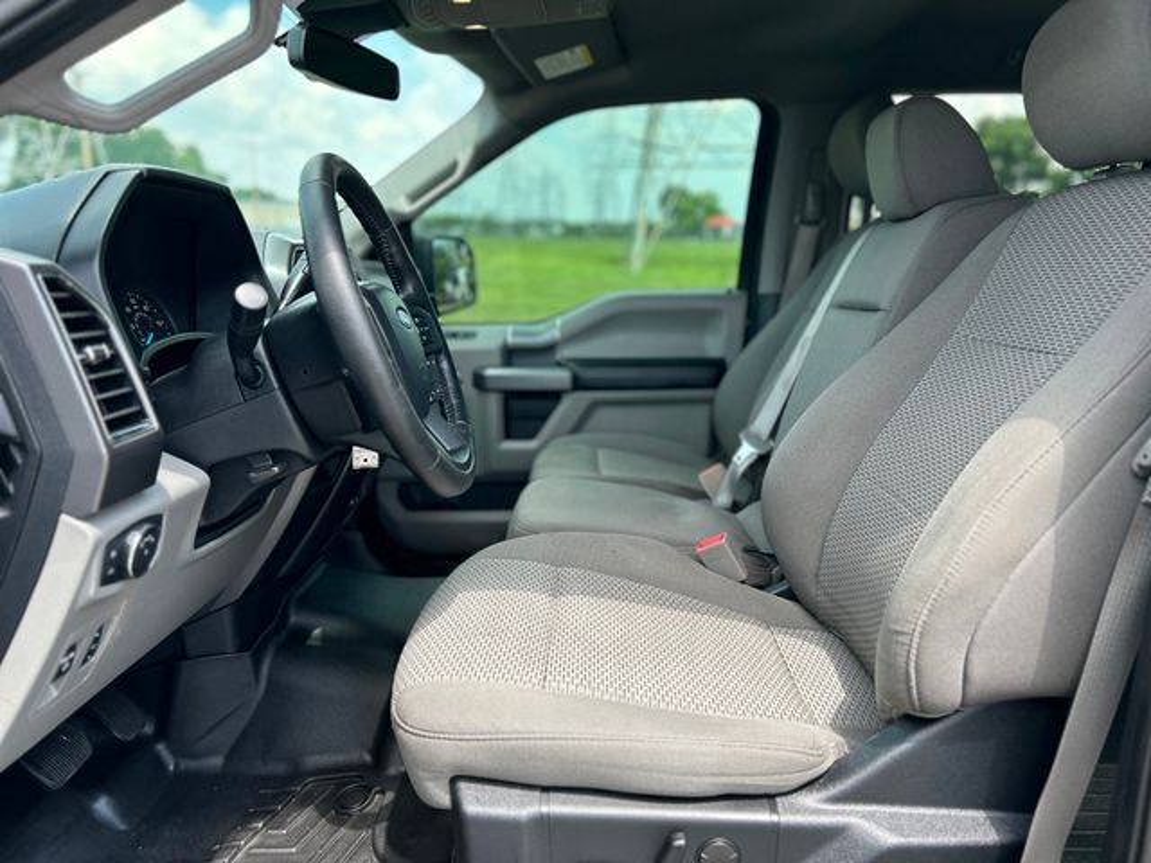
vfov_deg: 53.1
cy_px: 432
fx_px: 865
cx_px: 576
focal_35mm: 26
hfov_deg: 67.3
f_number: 1.5
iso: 50
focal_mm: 5.7
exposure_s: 1/422
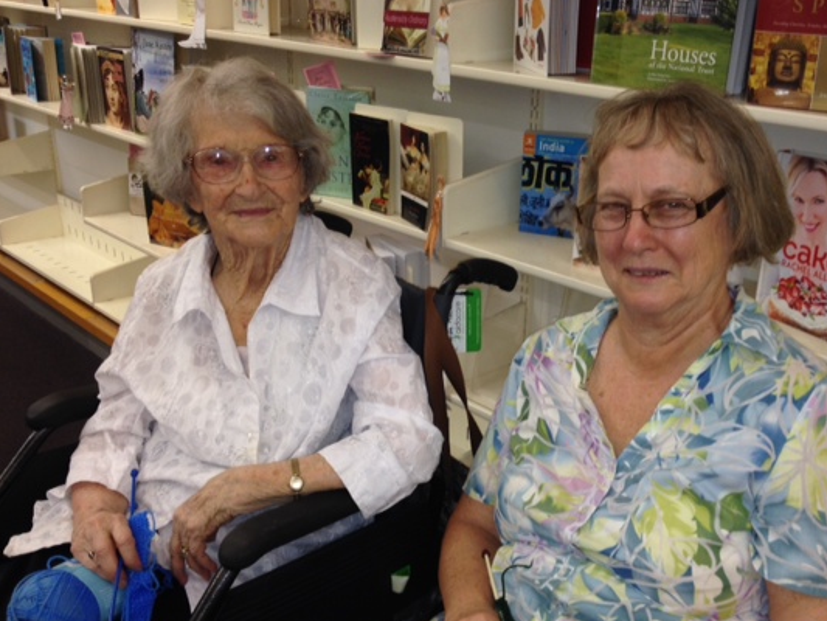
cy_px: 346
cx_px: 495
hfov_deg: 44.6
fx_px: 1004
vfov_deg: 34.3
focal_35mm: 42
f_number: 2.4
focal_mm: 4.28
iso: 50
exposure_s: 1/20
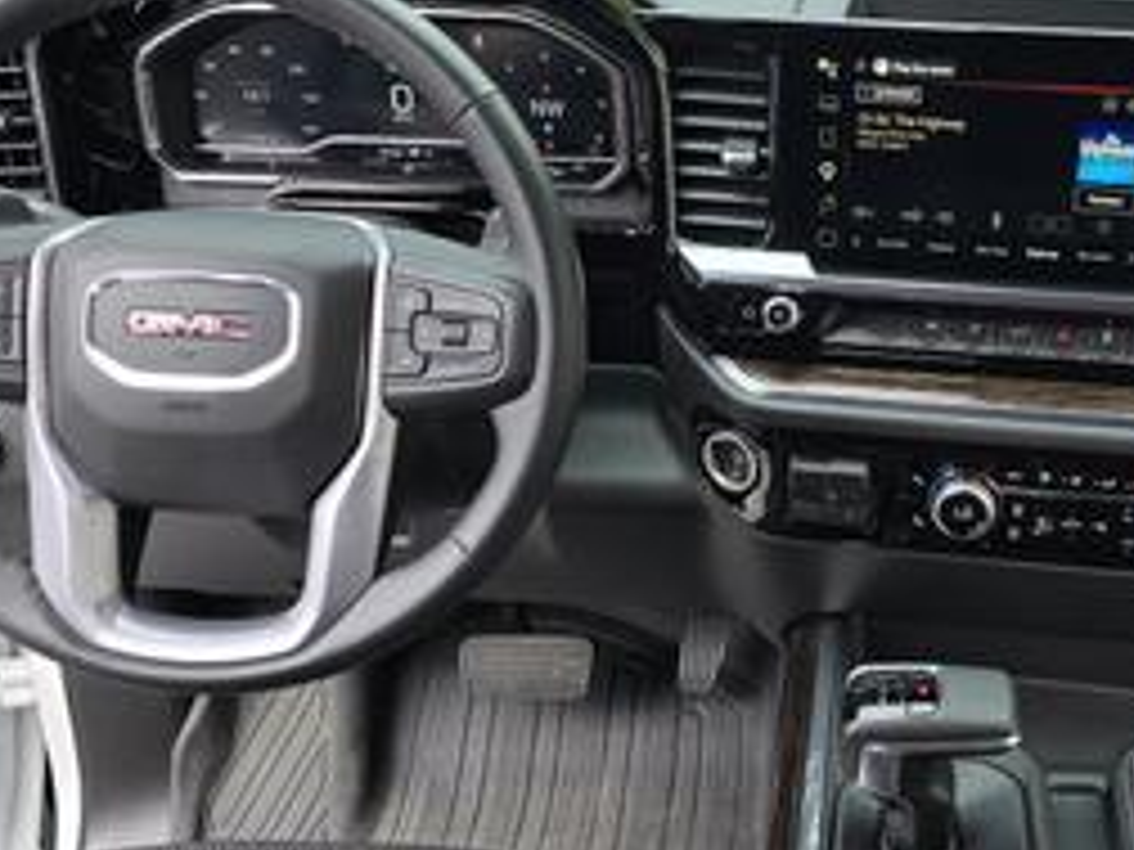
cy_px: 414
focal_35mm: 46
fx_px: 1507
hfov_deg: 39.7
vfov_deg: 31.5
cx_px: 896
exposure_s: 1/180
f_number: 1.7
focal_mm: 6.3
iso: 40
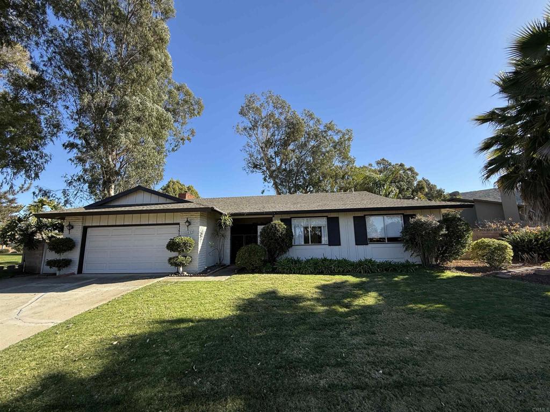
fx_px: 222
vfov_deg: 85.7
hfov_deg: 102.1
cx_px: 275
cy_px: 206
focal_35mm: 14
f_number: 2.2
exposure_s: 1/799
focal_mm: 2.22
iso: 50
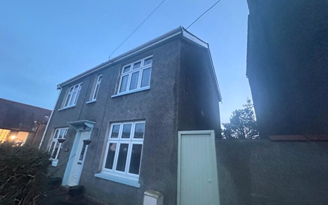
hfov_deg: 101.5
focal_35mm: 15
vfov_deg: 74.8
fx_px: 134
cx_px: 165
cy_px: 103
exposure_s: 1/58
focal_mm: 2.22
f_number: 2.2
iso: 1250
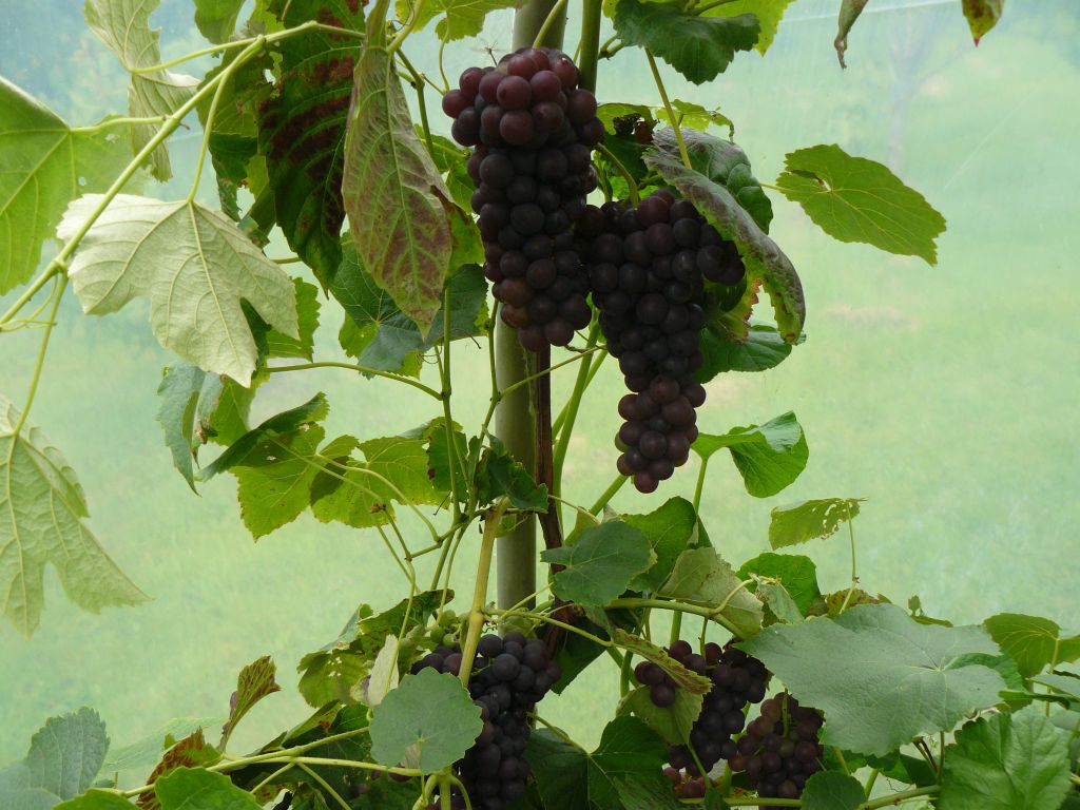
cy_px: 405
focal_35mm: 36
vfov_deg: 39.7
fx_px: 1123
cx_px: 540
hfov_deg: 51.4
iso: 100
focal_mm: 6
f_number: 2.8
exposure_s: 1/100
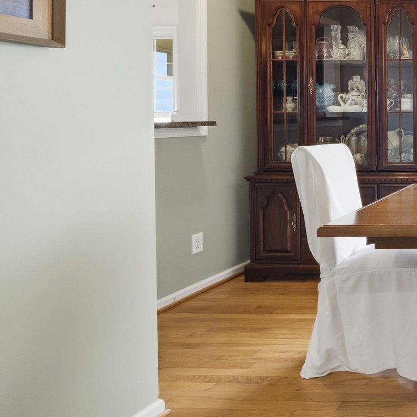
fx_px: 436
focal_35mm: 32
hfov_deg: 33.4
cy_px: 130
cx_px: 568
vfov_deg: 50.0
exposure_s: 1/125
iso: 250
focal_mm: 12
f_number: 9
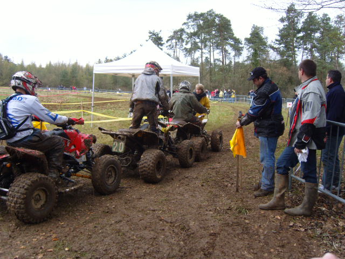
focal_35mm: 35
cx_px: 172
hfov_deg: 52.6
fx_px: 349
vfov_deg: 40.7
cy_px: 130
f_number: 2.8
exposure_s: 1/250
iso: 80
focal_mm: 7.4
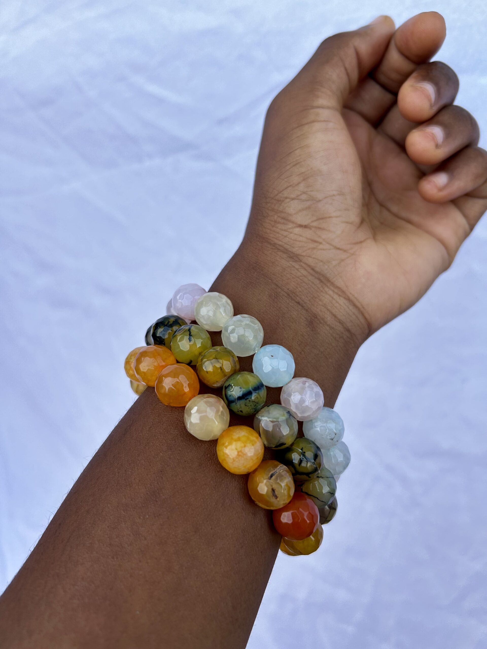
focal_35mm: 26
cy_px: 324
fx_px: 488
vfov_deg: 67.3
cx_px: 244
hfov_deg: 53.1
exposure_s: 1/723
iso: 50
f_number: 1.5
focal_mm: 5.7
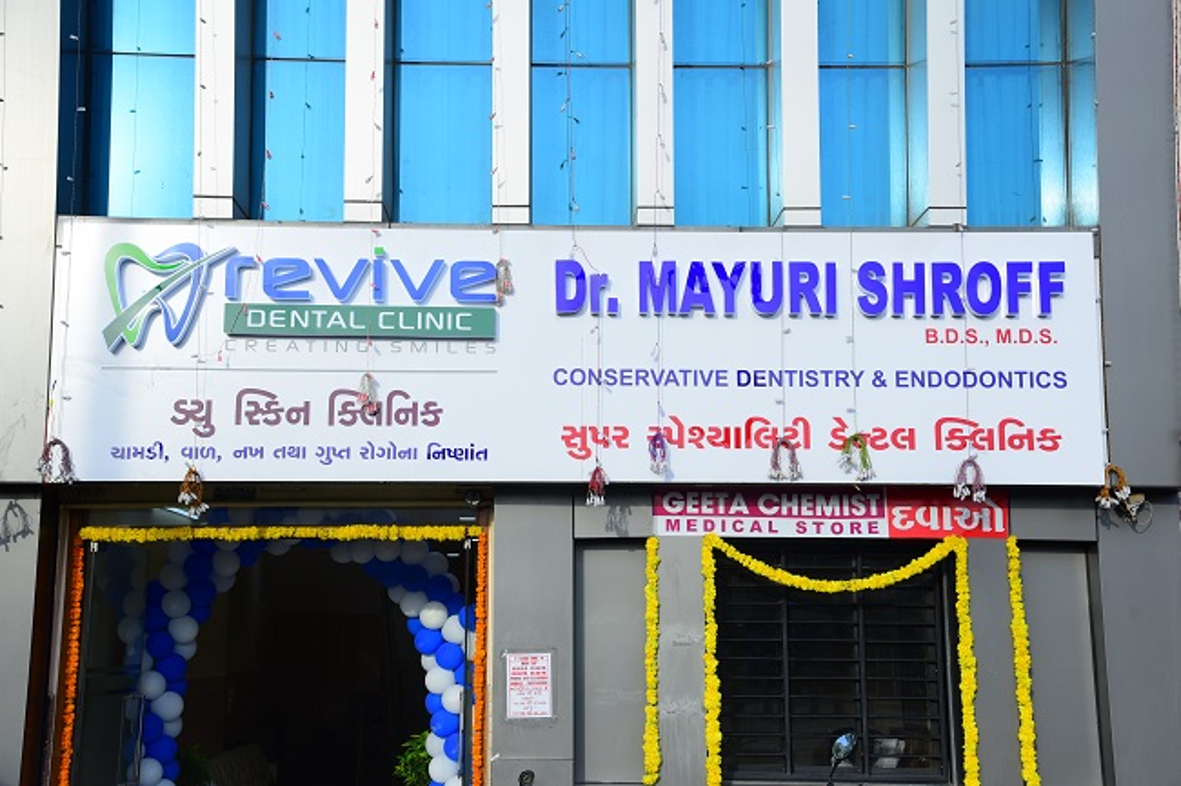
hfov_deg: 39.6
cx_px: 590
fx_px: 1640
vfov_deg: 27.0
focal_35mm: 50
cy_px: 393
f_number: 7.1
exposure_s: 1/320
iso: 200
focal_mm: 50
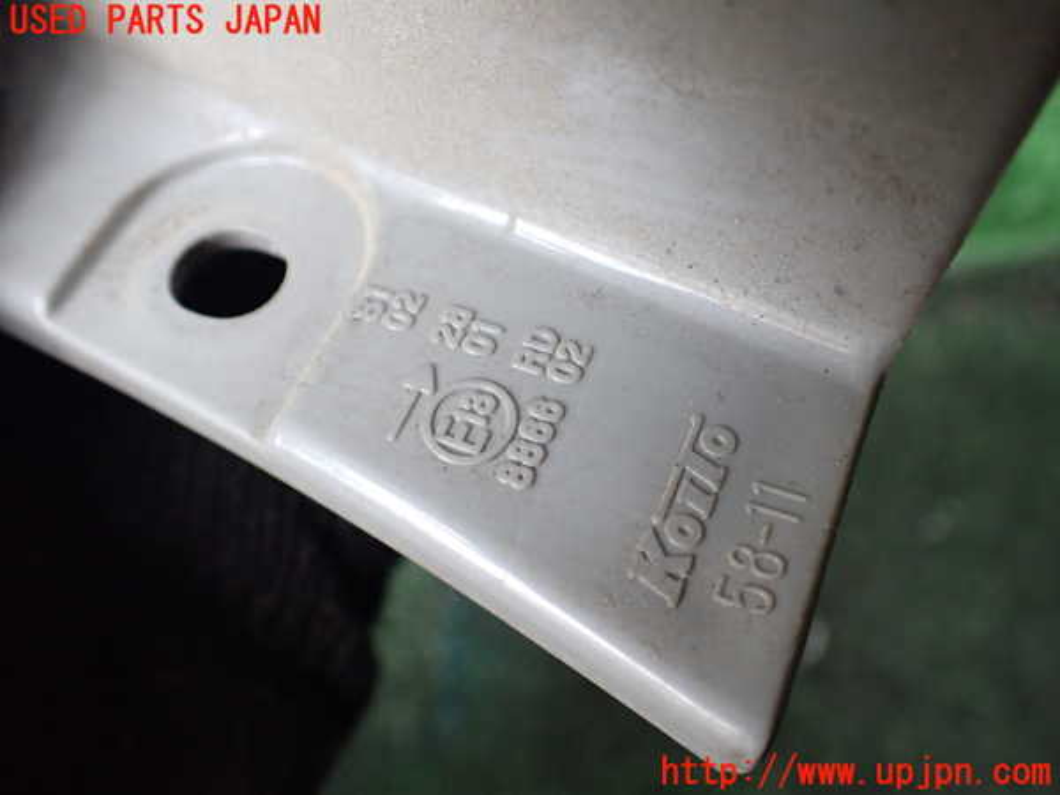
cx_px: 530
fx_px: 919
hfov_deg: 60.0
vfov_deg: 46.8
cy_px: 398
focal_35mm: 30
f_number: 2.3
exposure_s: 1/125
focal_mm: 5.4
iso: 500
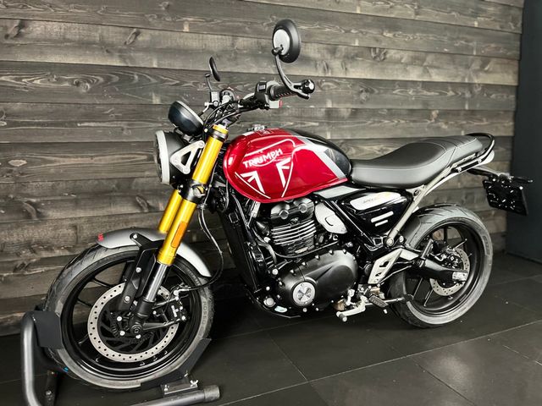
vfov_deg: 53.1
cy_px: 203
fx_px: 407
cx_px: 271
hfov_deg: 67.3
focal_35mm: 26
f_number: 1.6
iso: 320
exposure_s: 1/50
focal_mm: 5.1
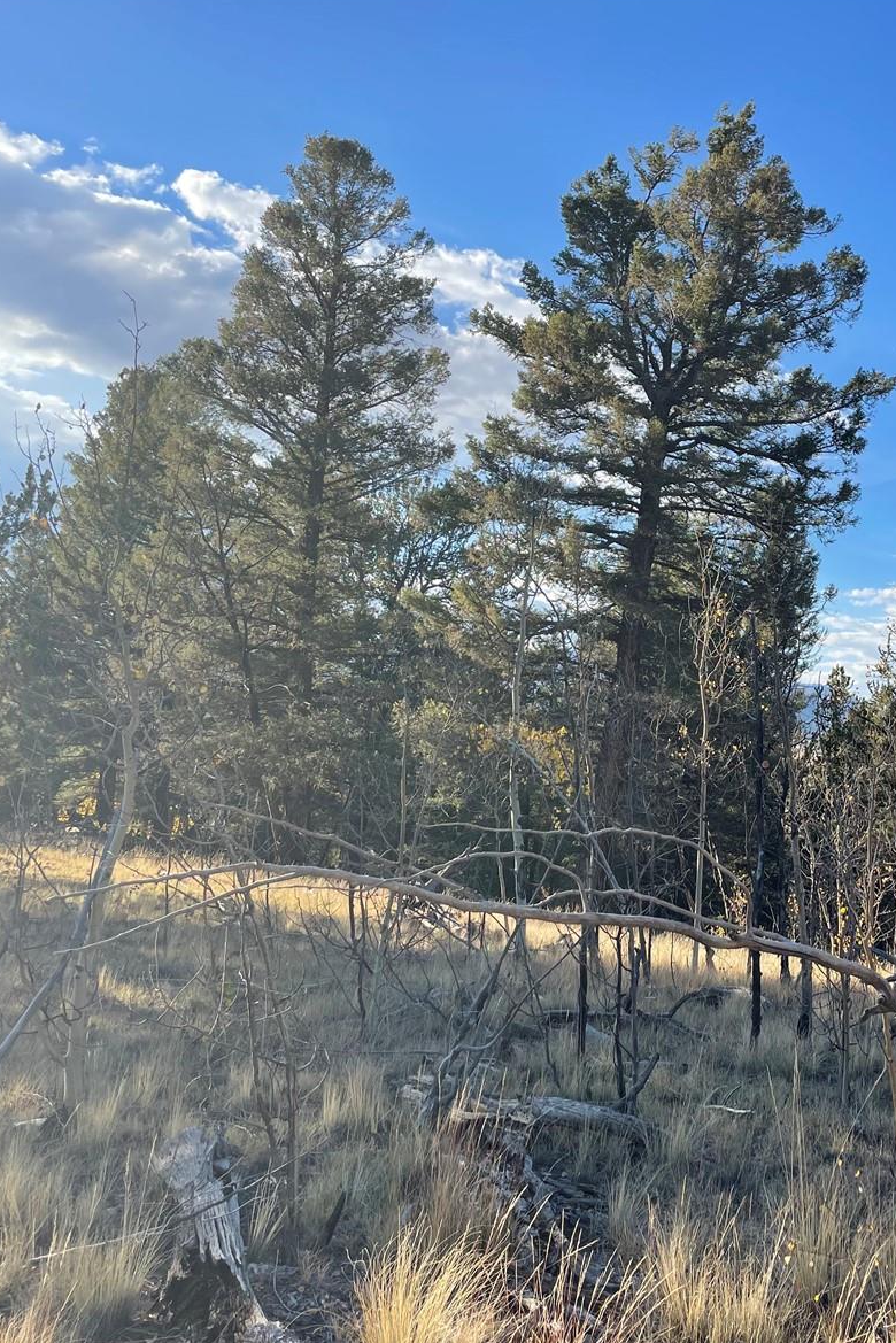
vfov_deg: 51.9
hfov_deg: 34.6
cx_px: 746
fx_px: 1380
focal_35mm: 37
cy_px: 676
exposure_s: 1/1575
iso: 32
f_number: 1.6
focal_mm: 4.2
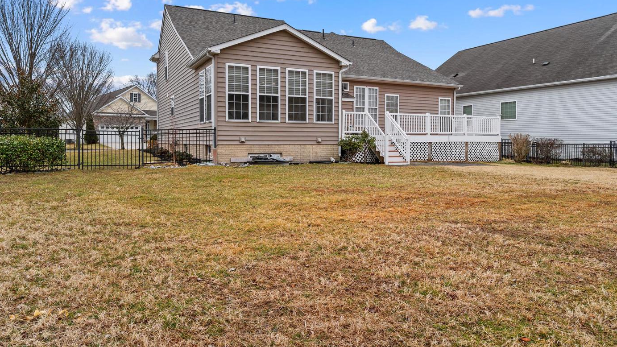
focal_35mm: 25
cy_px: 168
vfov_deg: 46.2
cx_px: 304
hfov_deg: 74.3
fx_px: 407
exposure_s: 1/400
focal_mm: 15.2
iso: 200
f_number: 6.3
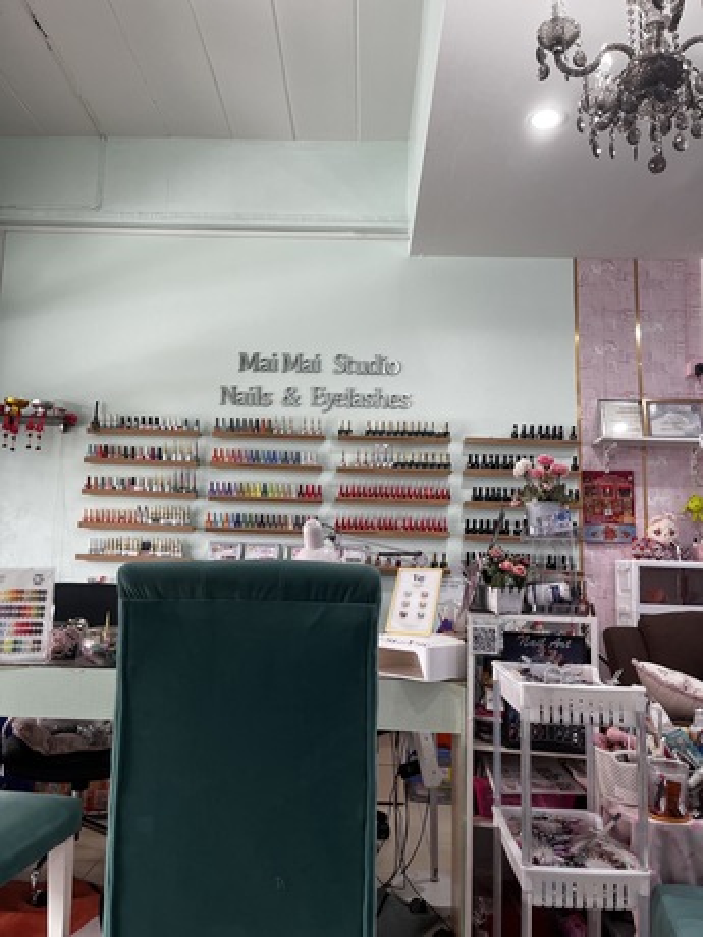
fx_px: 704
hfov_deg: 53.1
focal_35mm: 26
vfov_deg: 67.3
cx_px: 352
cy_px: 468
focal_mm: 5.1
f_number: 1.6
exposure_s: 1/120
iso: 125
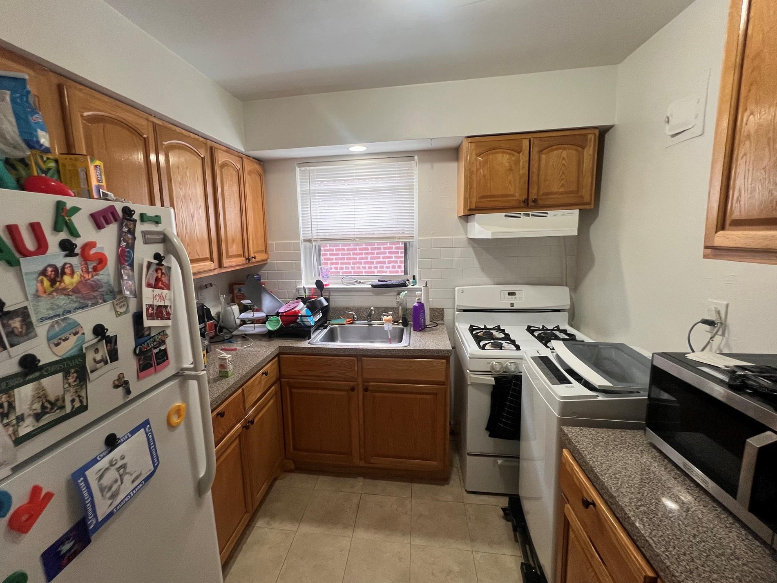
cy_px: 286
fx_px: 314
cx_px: 363
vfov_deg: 85.7
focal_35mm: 14
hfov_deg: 101.9
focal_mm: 1.57
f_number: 1.8
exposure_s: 1/120
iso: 250
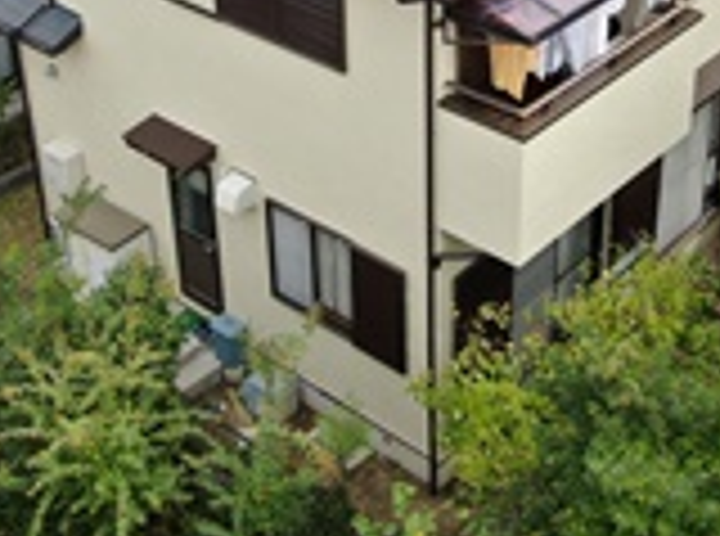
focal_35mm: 68
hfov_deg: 28.6
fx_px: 1410
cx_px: 410
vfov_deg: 20.8
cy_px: 5
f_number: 3.1
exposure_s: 1/320
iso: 100
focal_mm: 5.33
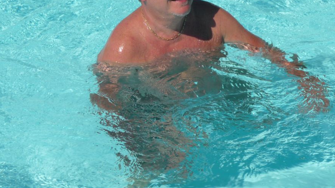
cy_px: 52
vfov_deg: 6.7
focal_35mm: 180
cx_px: 181
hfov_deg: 12.0
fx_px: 1599
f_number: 11
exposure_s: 1/250
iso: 100
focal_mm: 21.8
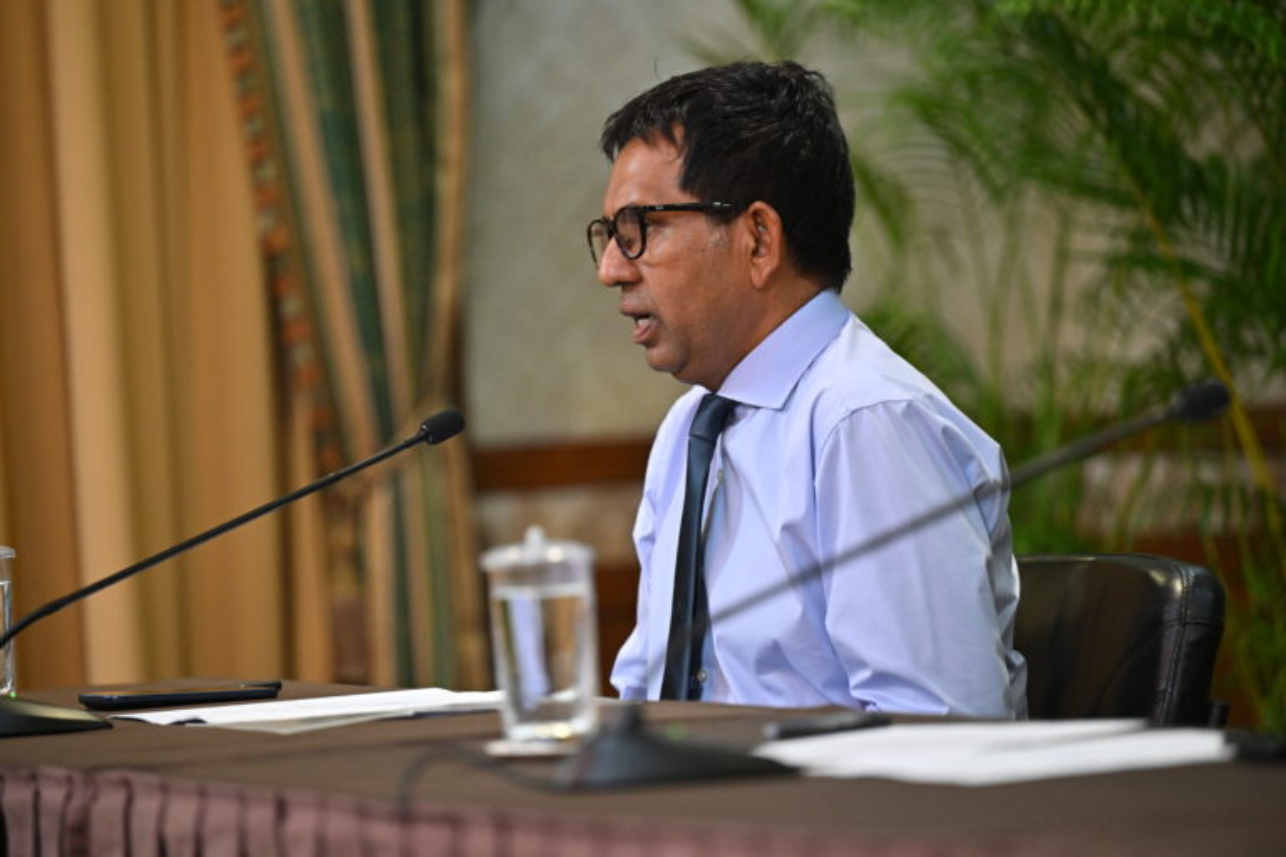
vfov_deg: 8.6
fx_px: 5715
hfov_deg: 12.8
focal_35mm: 160
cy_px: 428
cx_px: 643
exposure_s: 1/200
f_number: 2.8
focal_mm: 160
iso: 2000
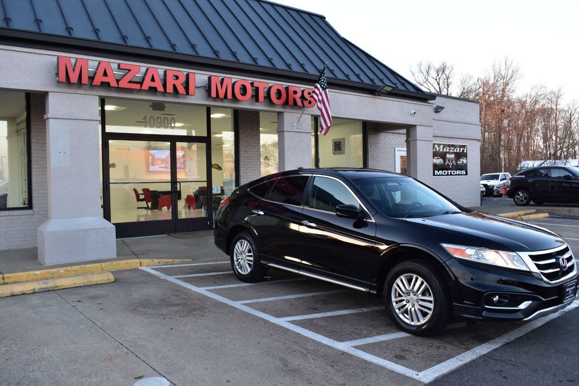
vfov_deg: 43.6
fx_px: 482
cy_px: 193
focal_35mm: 30
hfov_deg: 61.9
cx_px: 290
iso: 400
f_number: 8
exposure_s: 1/50
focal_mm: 20
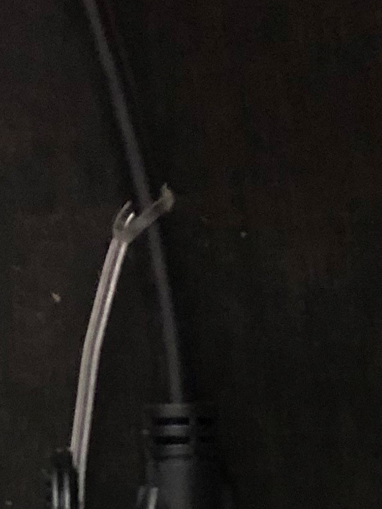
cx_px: 303
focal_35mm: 143
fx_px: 2104
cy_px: 1095
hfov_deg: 10.3
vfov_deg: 11.9
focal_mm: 3.99
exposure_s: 1/4
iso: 125
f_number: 1.8
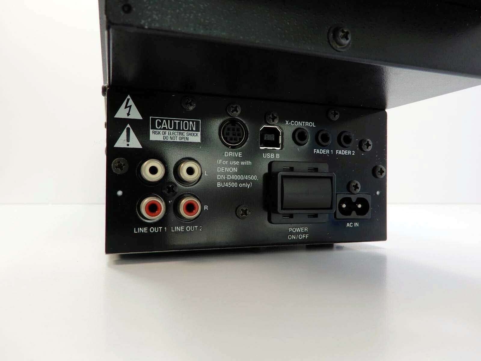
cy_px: 180
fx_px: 389
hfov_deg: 63.4
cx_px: 240
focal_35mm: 28
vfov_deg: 49.7
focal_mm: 5
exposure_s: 1/40
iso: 80
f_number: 3.5
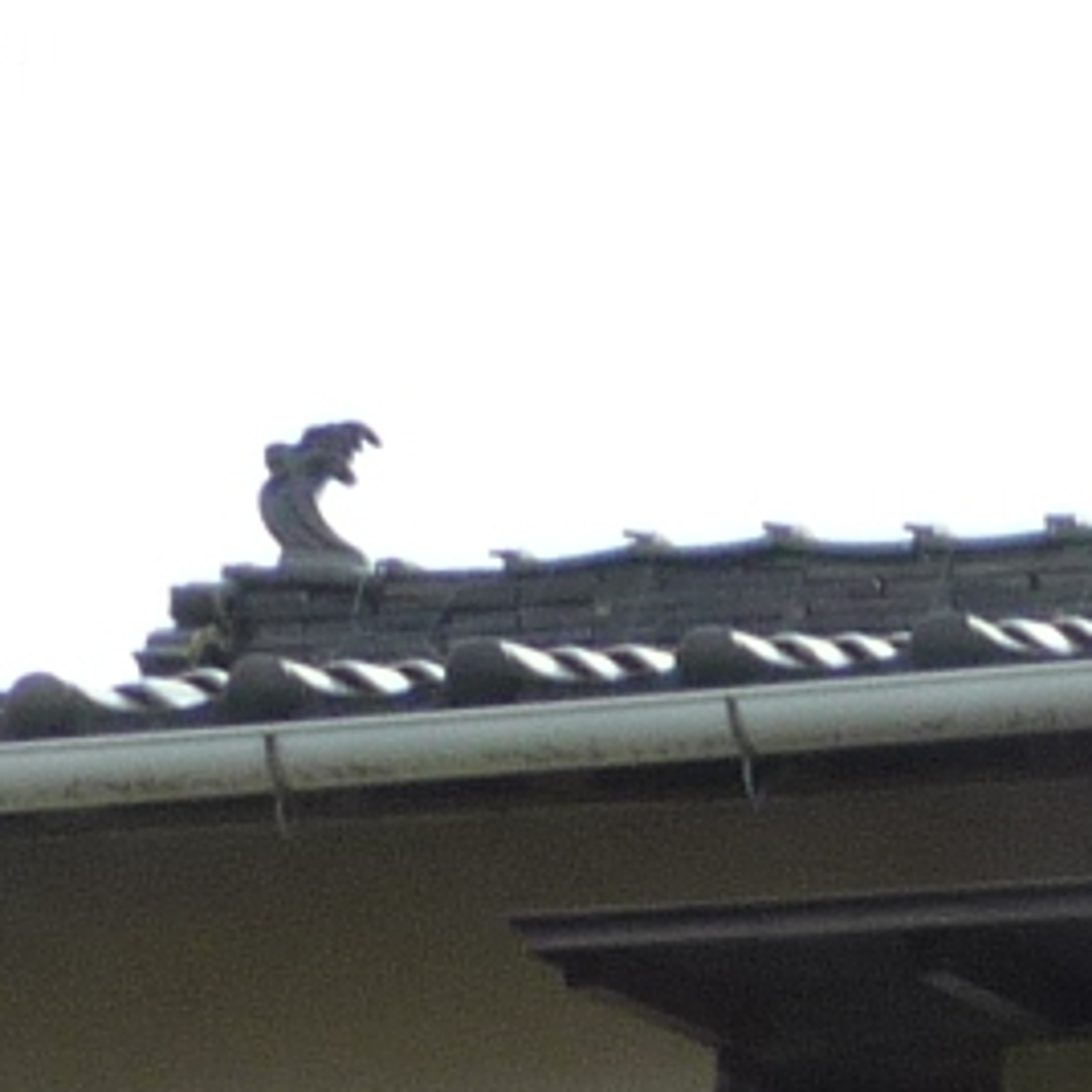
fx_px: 7245
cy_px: 2999
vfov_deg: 7.7
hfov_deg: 8.0
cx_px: 2502
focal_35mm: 203
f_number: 3.3
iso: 100
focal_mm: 5.2
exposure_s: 1/160
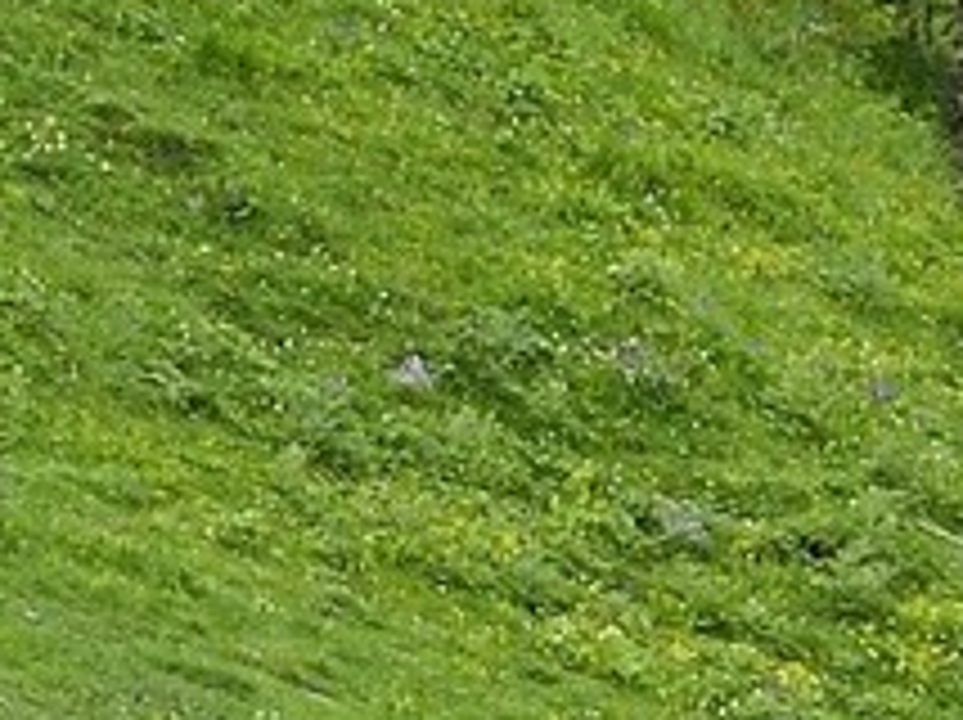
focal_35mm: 1135
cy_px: 4412
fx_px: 31540
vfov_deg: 1.3
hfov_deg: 1.7
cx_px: -1382
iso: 320
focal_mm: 105
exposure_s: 1/250
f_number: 11
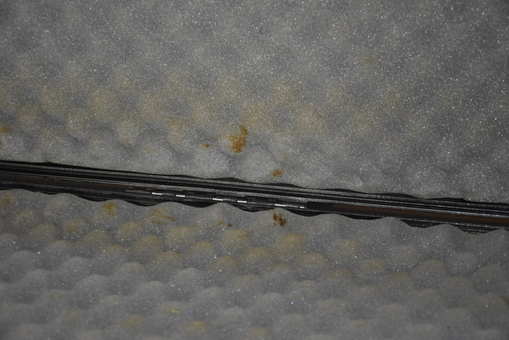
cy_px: 170
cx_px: 254
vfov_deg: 15.7
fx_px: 1231
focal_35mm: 87
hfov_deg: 23.4
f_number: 5
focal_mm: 58
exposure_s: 1/60
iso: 2800
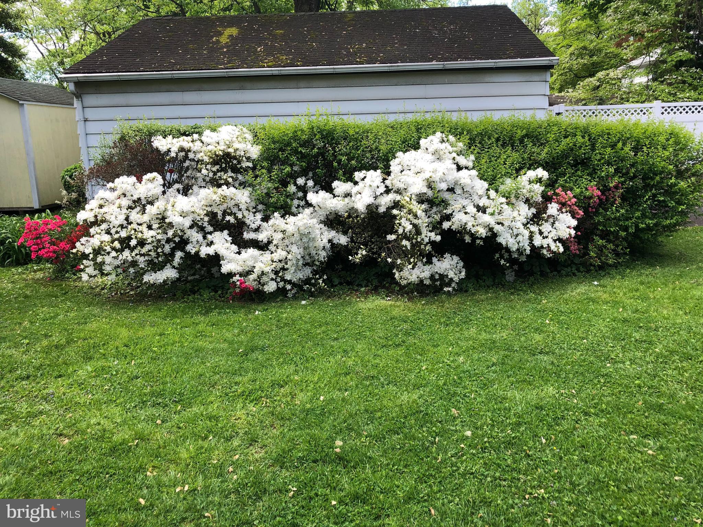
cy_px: 264
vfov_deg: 49.7
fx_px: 569
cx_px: 352
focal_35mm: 28
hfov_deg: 63.4
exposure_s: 1/408
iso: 20
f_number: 1.8
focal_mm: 3.99
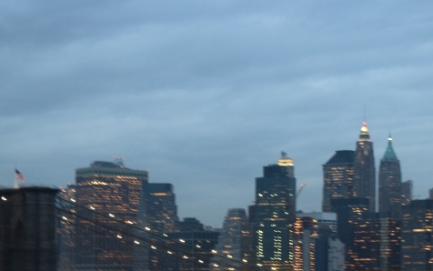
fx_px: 1086
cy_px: 280
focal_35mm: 92
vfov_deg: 14.0
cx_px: 304
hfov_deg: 22.4
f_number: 4.2
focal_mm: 28
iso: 1600
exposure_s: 1/30
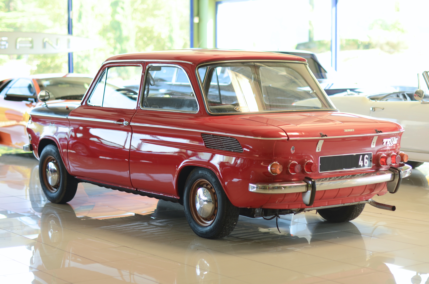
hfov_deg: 27.0
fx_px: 892
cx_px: 214
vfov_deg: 18.1
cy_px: 142
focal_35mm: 75
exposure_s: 1/200
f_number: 2
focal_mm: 50
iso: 160
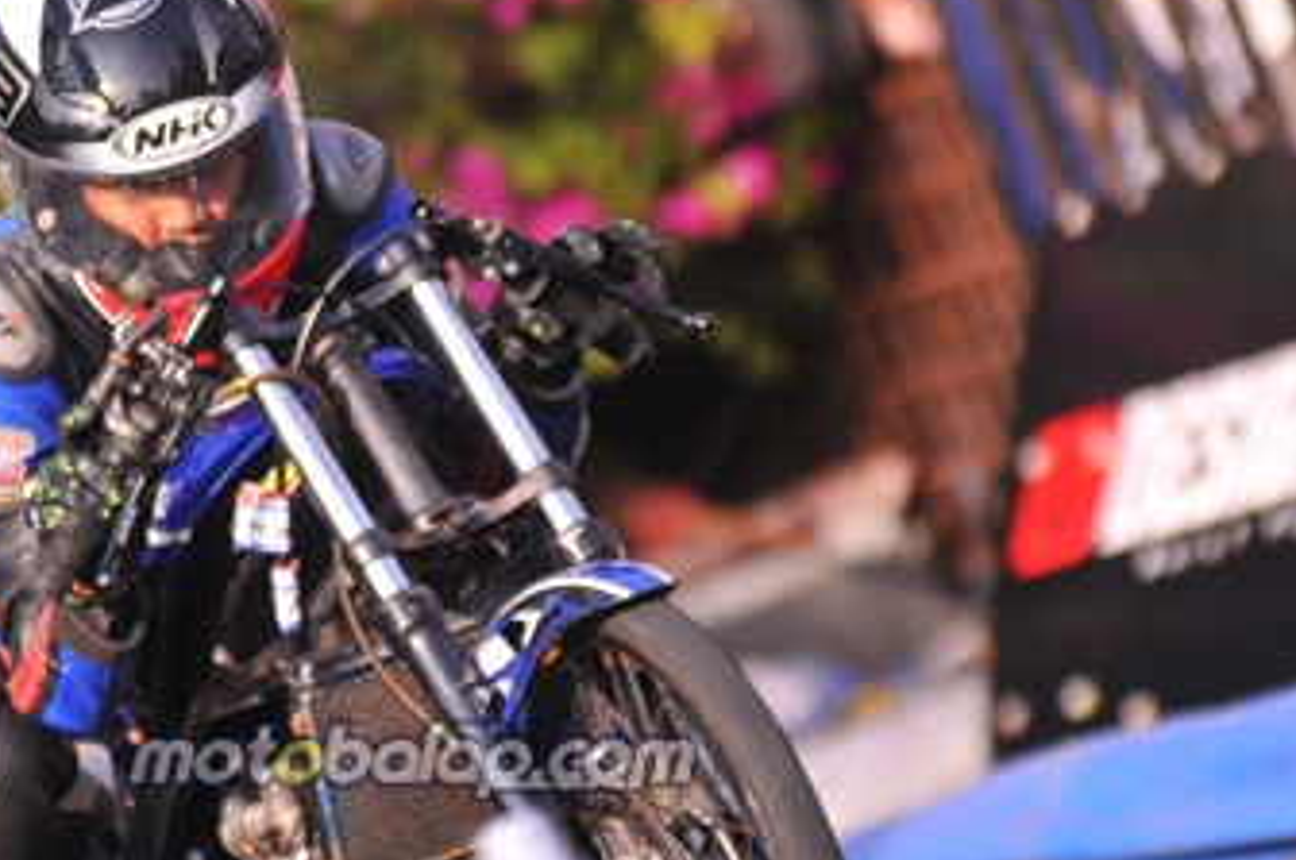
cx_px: 305
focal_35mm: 535
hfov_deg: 3.9
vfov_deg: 2.6
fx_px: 19232
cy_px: 586
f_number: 3.2
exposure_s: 1/1000
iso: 200
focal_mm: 200
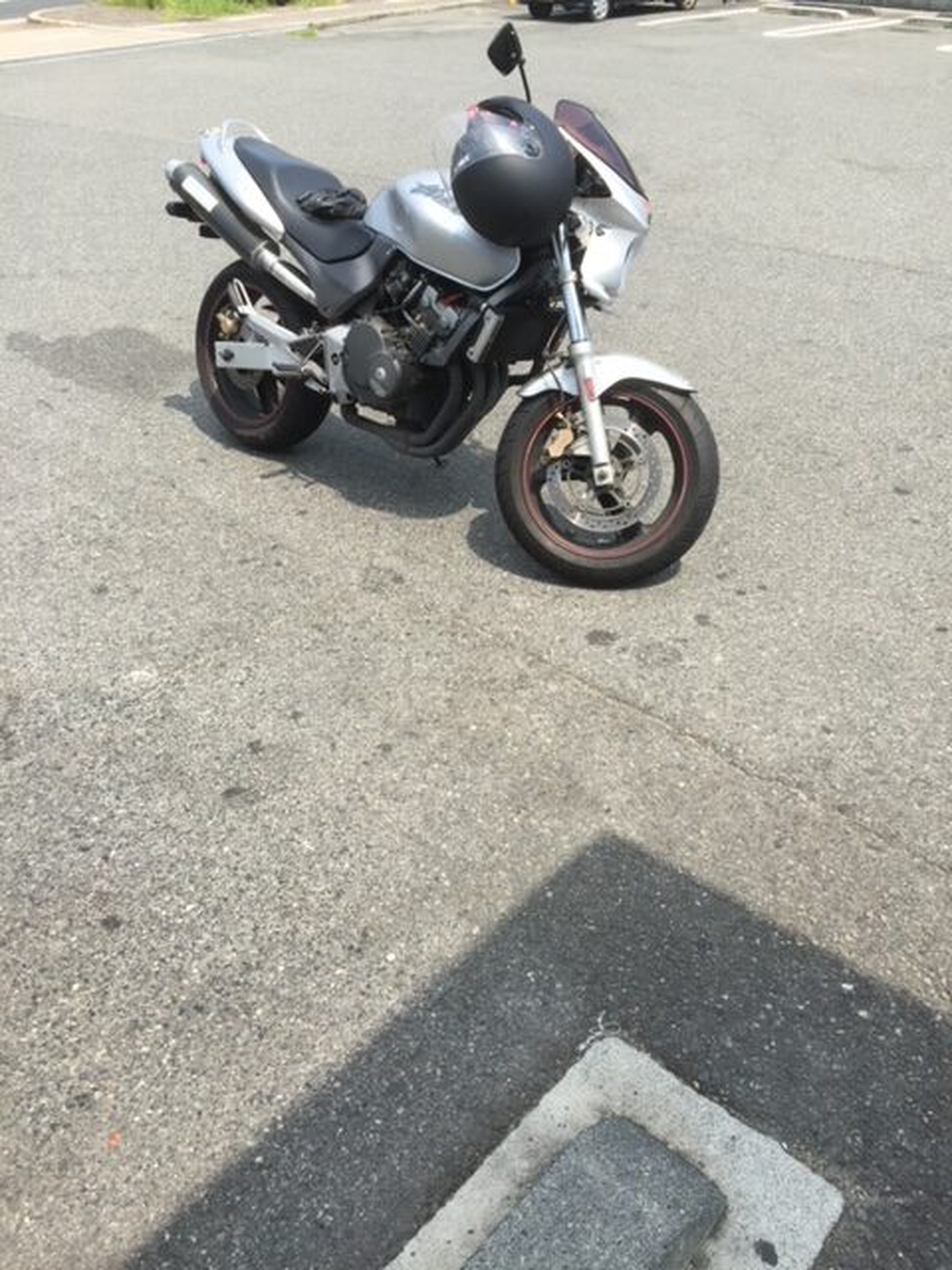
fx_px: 1063
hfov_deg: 48.2
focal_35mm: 29
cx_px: 476
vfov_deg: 61.7
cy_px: 635
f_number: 2.2
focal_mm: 4.15
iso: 32
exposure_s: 1/1041
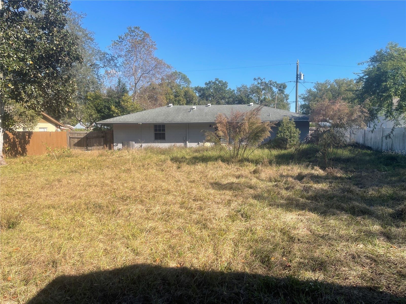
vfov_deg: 54.9
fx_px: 293
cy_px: 152
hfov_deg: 69.4
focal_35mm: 25
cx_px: 203
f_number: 1.6
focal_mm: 5.1
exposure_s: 1/1946
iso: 32
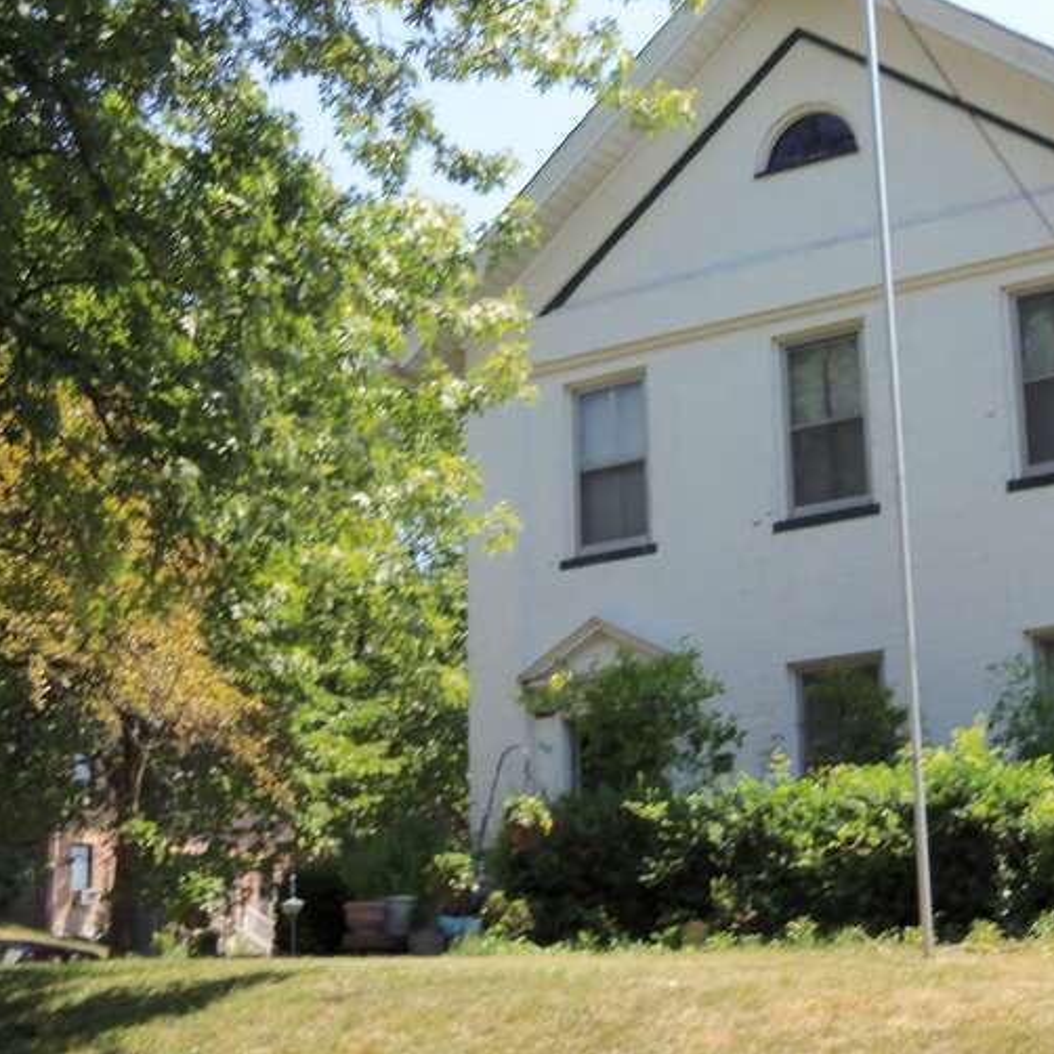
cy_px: 544
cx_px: 737
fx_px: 2377
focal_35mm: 69
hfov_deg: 24.8
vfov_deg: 25.0
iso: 64
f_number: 4.6
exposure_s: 1/160
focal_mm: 8.7
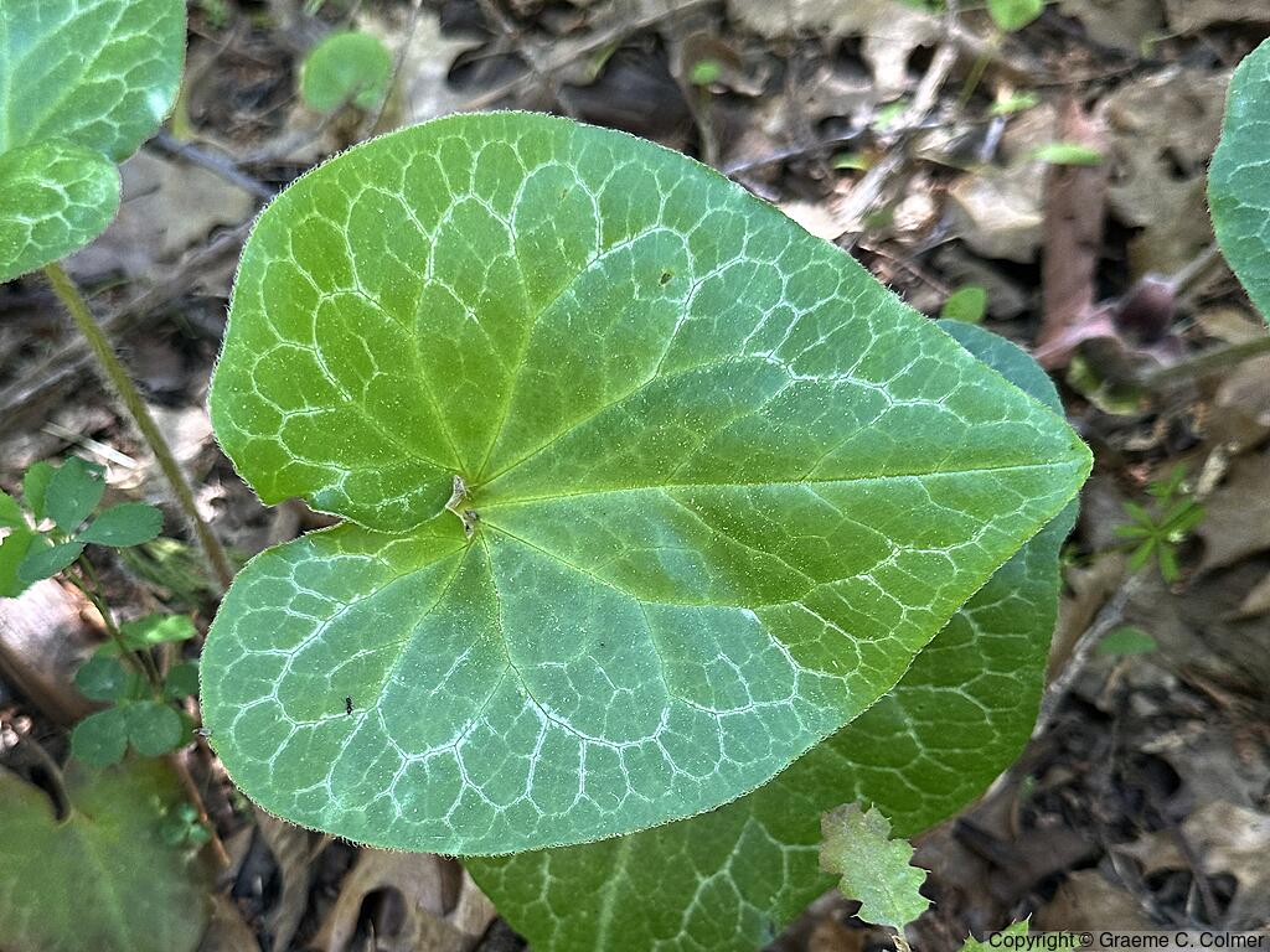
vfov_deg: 56.8
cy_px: 476
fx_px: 881
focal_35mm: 24
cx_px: 635
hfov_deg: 71.6
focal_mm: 6.86
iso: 200
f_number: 1.78
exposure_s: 1/121
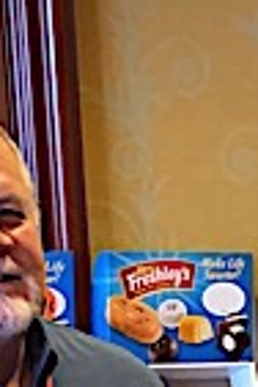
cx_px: 398
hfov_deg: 8.1
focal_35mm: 165
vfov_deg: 11.2
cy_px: 793
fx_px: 1774
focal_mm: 4
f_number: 1.8
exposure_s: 1/15
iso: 100
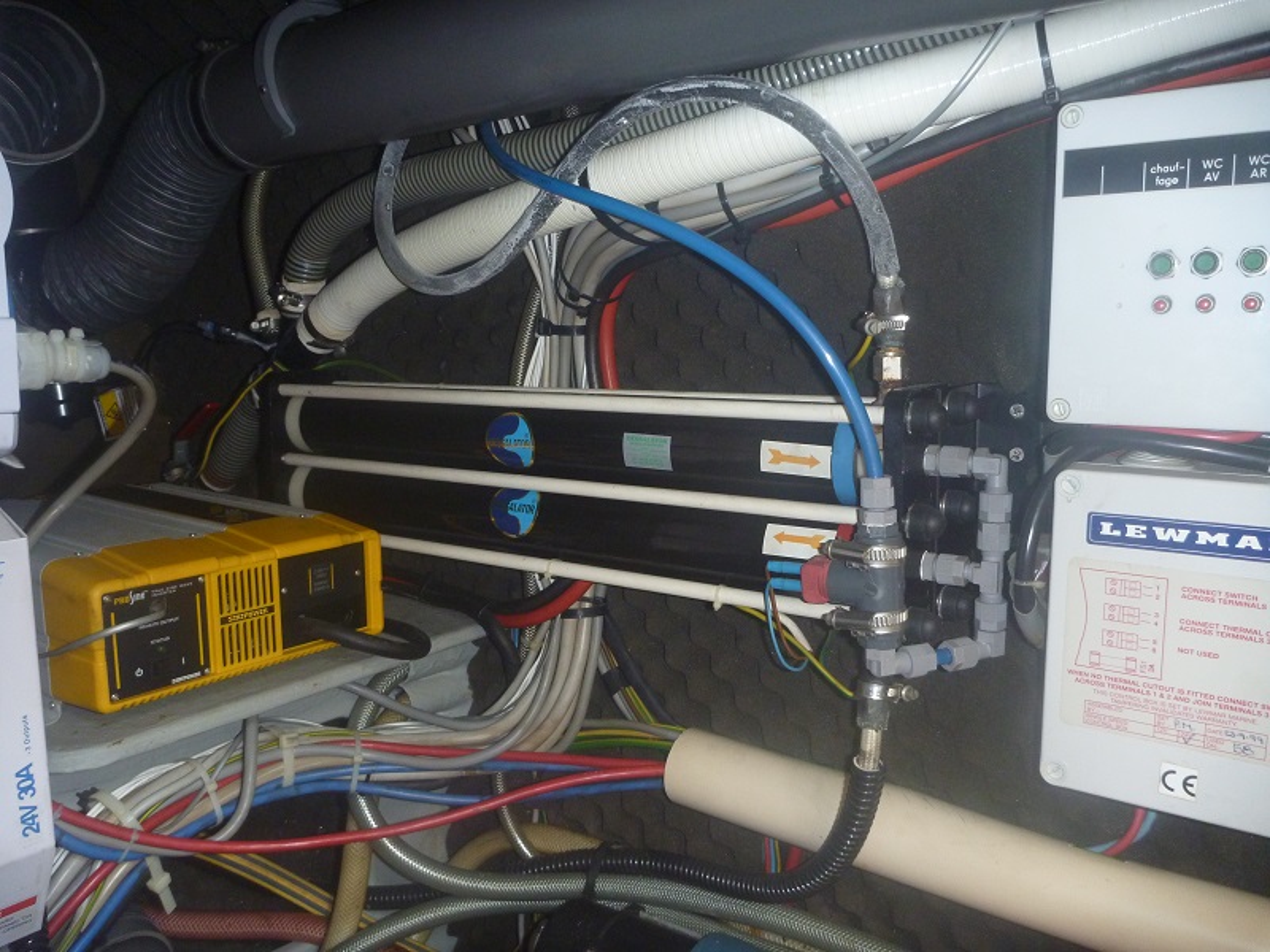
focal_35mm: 28
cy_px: 476
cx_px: 635
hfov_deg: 63.4
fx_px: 1027
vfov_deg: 49.7
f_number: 3.3
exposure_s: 1/30
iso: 250
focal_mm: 4.9
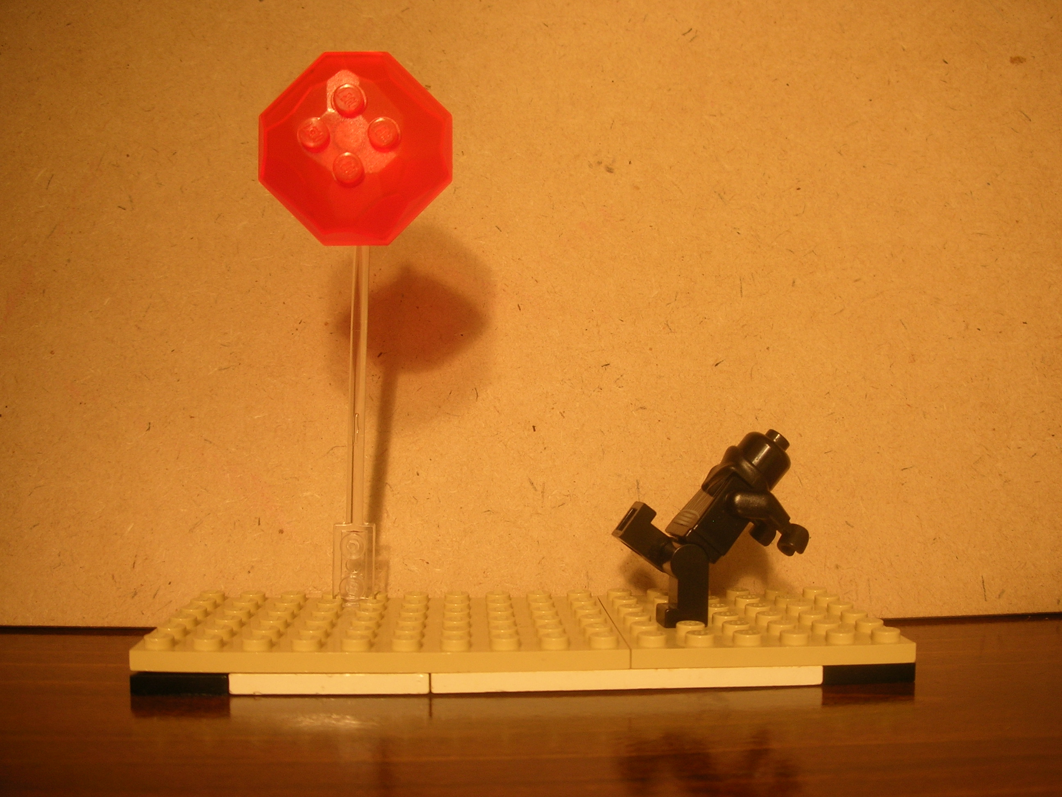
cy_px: 398
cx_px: 531
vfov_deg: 40.7
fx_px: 1074
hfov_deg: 52.6
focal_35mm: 35
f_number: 3
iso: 52
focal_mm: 5.8
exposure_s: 1/4
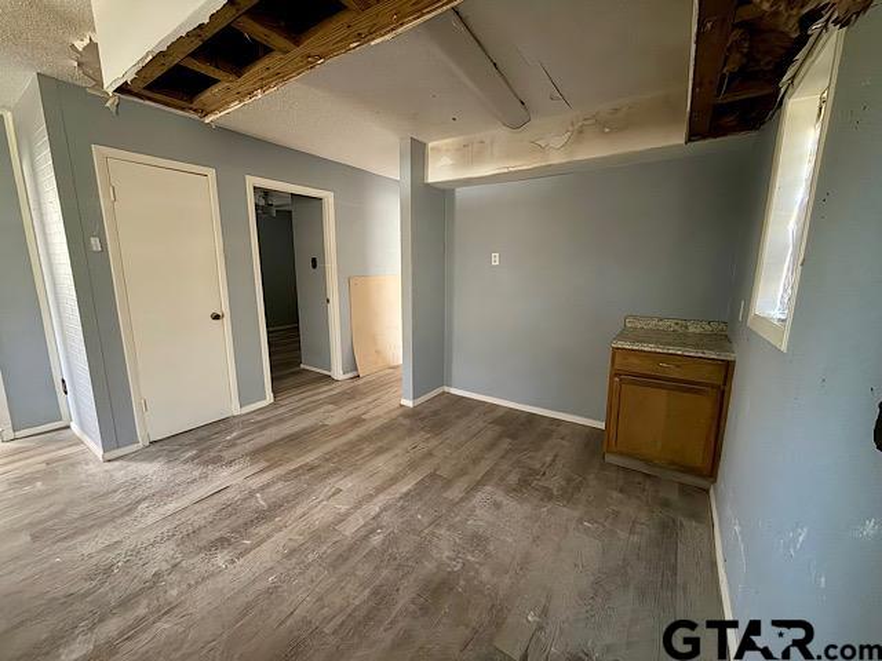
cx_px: 441
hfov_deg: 102.1
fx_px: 357
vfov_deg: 85.7
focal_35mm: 14
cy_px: 330
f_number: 2.2
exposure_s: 1/27
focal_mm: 2.22
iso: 1000
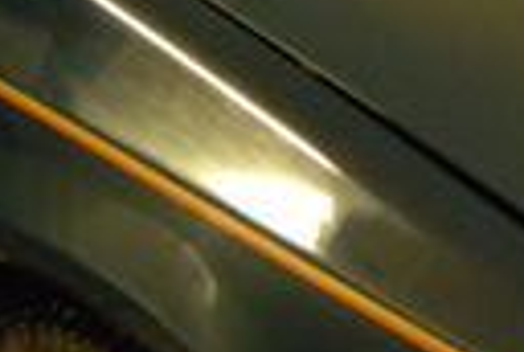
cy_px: -106
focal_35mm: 165
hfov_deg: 12.4
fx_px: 2407
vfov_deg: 8.3
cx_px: 123
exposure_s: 1/20
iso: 1000
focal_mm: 22
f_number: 4
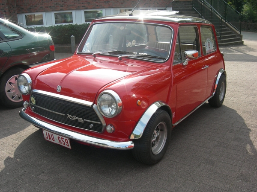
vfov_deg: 39.7
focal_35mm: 36
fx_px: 267
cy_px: 96
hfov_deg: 51.4
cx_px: 128
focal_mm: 7.5
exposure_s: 1/177
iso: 64
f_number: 4.8
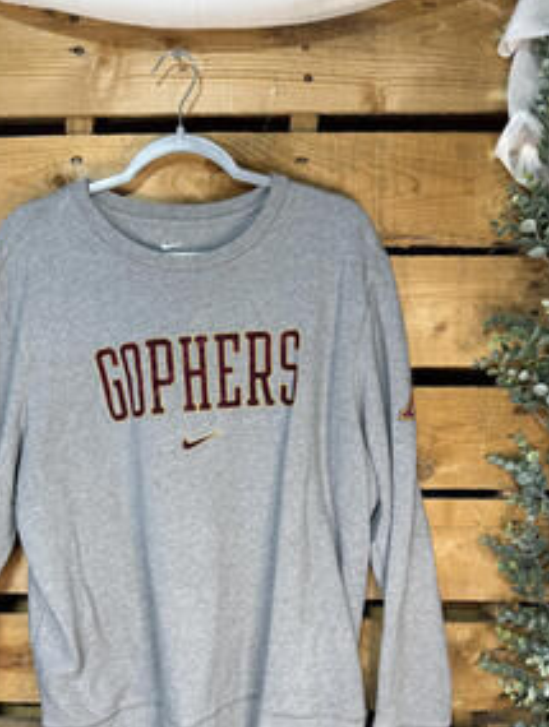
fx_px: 674
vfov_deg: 56.0
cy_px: 459
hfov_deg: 44.0
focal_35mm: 32
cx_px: 209
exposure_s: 1/118
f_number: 1.78
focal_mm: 6.76
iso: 200
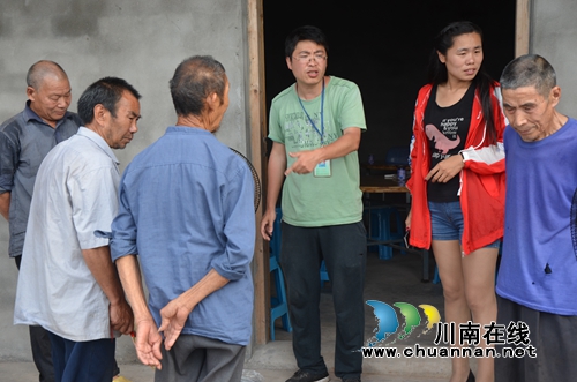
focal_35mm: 51
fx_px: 816
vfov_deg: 26.4
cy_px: 191
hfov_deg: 39.0
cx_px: 288
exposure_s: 1/125
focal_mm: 34
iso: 200
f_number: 5.6
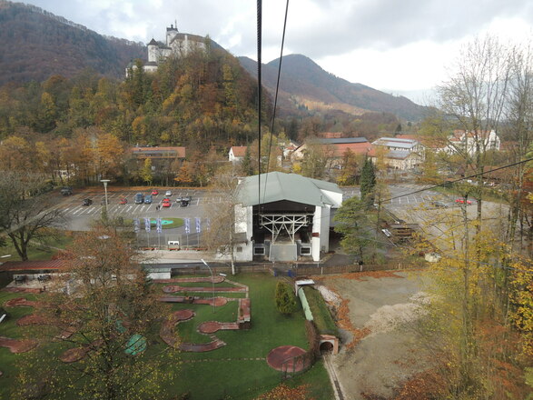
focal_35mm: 24
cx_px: 266
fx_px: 369
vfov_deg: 56.8
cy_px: 200
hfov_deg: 71.6
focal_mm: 4.3
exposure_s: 1/400
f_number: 2.8
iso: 100
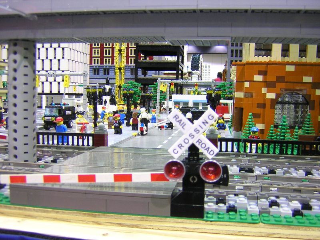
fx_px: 333
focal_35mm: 36
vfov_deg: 39.7
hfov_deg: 51.4
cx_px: 160
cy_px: 120
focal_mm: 4.7
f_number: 2.6
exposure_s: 1/3.5
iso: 123
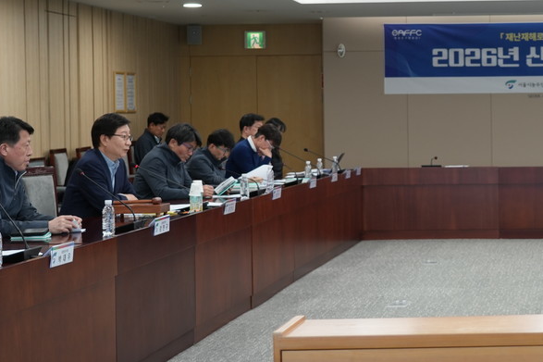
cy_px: 136
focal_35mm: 85
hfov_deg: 22.8
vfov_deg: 16.0
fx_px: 1282
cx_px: 570
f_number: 4
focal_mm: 39
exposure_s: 1/60
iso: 400
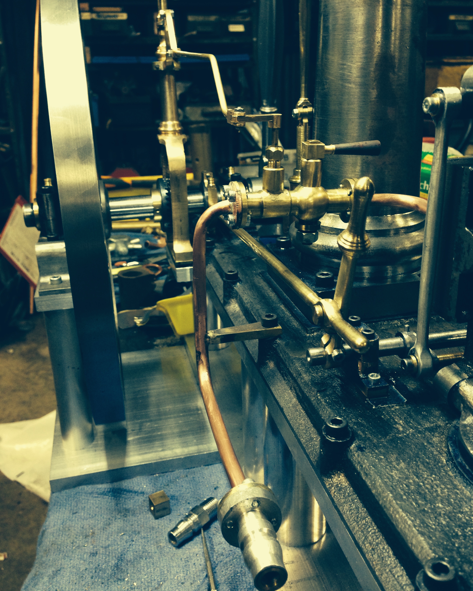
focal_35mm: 35
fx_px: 612
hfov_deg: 42.2
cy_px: 290
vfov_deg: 51.5
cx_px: 240
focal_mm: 4.12
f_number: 2.4
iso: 160
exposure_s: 1/20
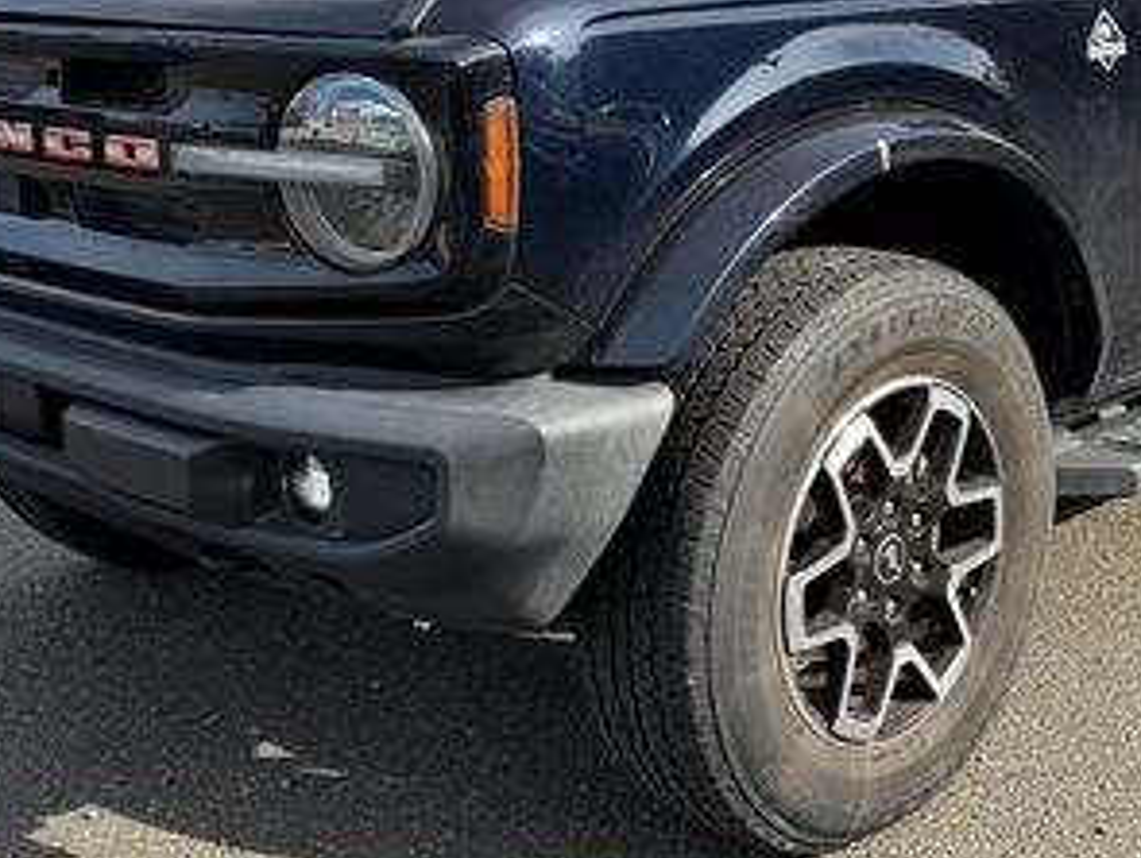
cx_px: 750
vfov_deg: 27.9
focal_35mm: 52
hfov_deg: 36.4
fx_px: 1716
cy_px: 274
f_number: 1.78
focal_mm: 6.76
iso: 100
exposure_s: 1/2110
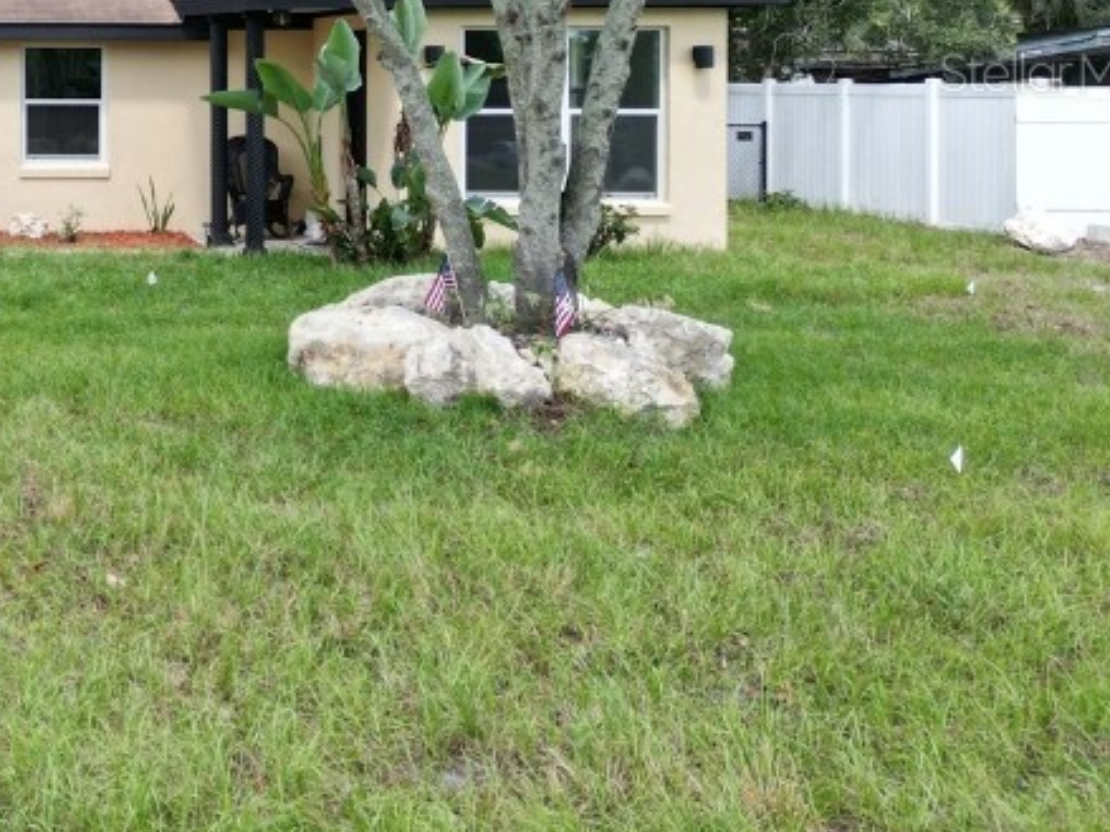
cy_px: 71
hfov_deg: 30.6
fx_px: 1795
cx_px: -116
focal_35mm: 56
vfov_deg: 25.2
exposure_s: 1/1250
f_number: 1.7
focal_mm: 6.72
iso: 150
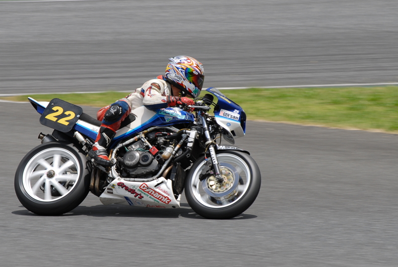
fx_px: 4240
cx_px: 165
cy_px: 140
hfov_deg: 5.4
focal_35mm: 383
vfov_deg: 3.6
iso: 100
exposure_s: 1/320
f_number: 9
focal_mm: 200
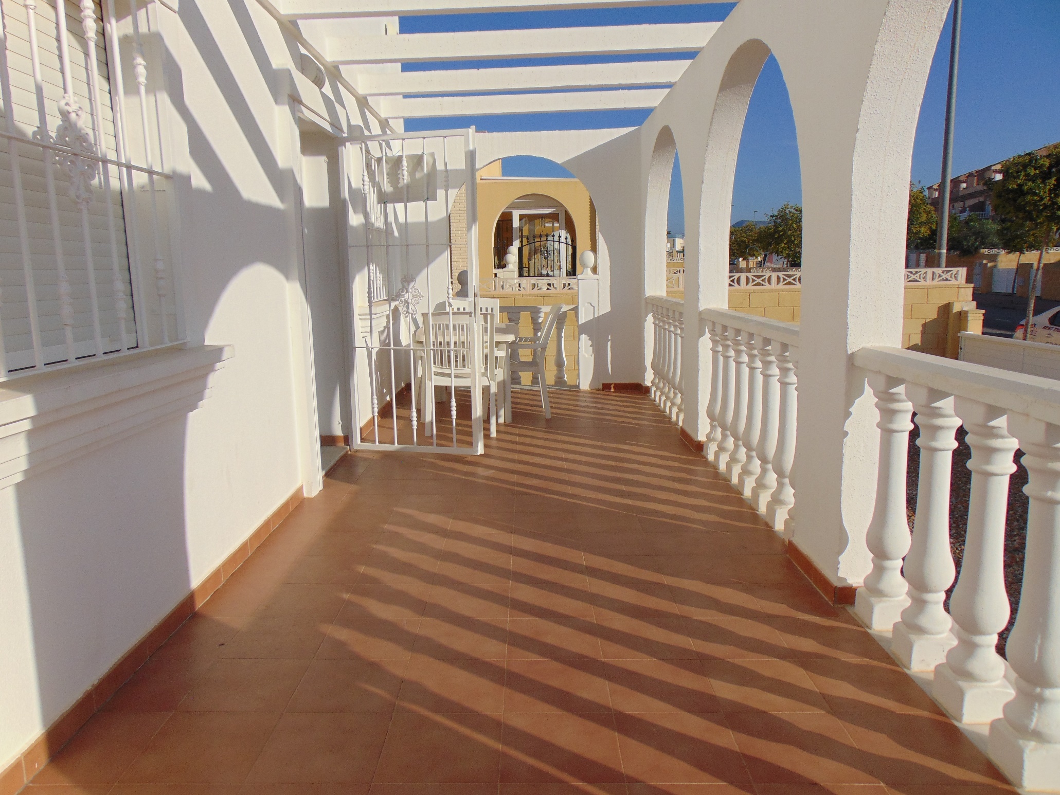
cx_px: 530
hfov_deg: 69.4
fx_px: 766
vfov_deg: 54.9
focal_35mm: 25
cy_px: 398
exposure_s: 1/500
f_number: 7.7
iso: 80
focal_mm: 4.5
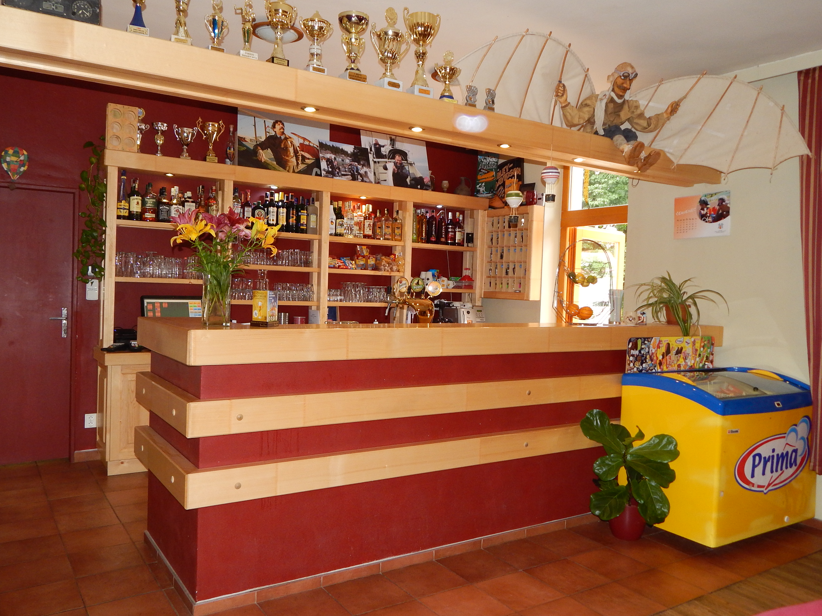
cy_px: 308
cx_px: 411
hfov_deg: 63.4
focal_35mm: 28
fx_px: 665
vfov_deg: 49.7
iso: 250
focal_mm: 5.1
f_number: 3.2
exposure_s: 1/30
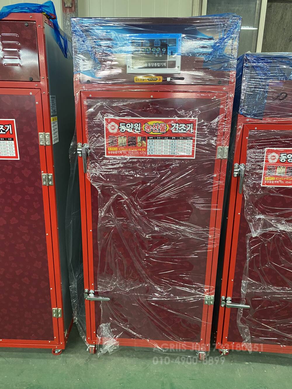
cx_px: 146
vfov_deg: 67.3
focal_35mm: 26
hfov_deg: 53.1
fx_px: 292
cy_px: 194
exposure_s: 1/40
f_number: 1.8
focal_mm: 4.25
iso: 500
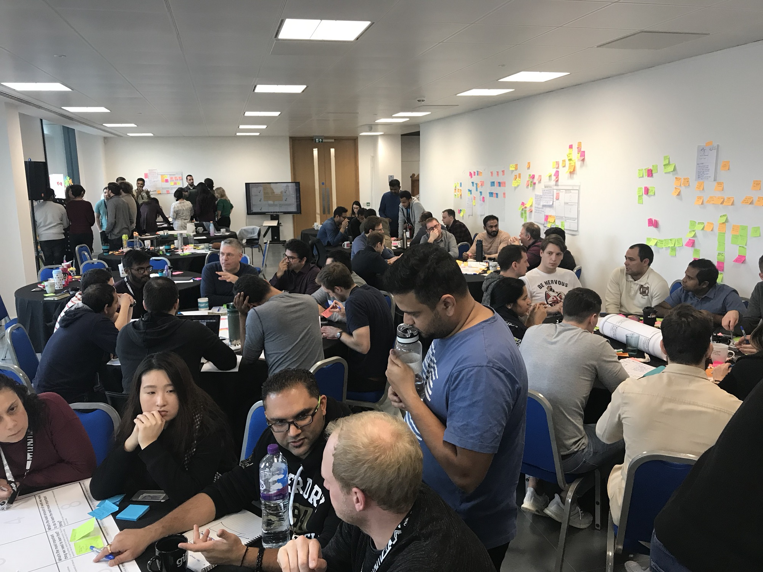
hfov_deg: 63.4
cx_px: 382
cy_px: 286
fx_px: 617
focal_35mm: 28
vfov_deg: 49.7
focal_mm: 3.99
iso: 32
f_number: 1.8
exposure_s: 1/33
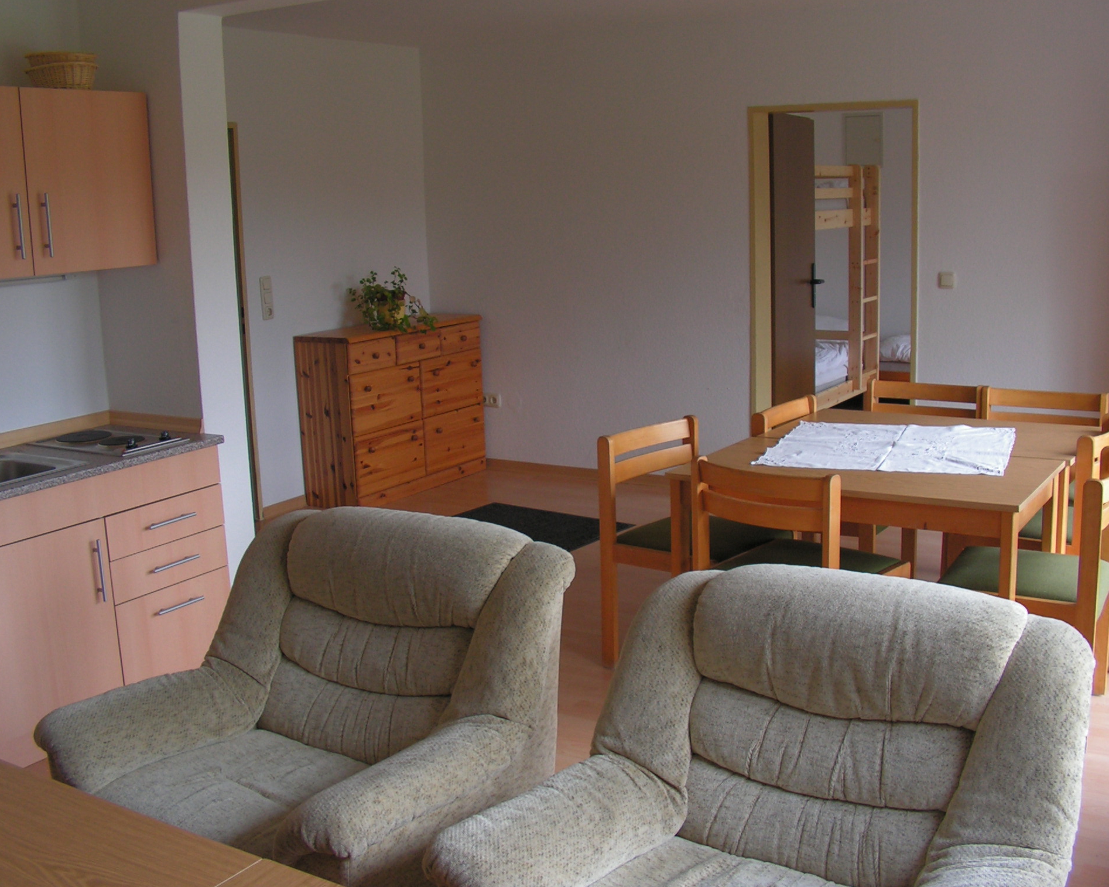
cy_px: 444
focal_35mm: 38
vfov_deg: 39.2
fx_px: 1247
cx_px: 584
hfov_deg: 47.9
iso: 80
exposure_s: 1/40
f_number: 3.2
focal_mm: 6
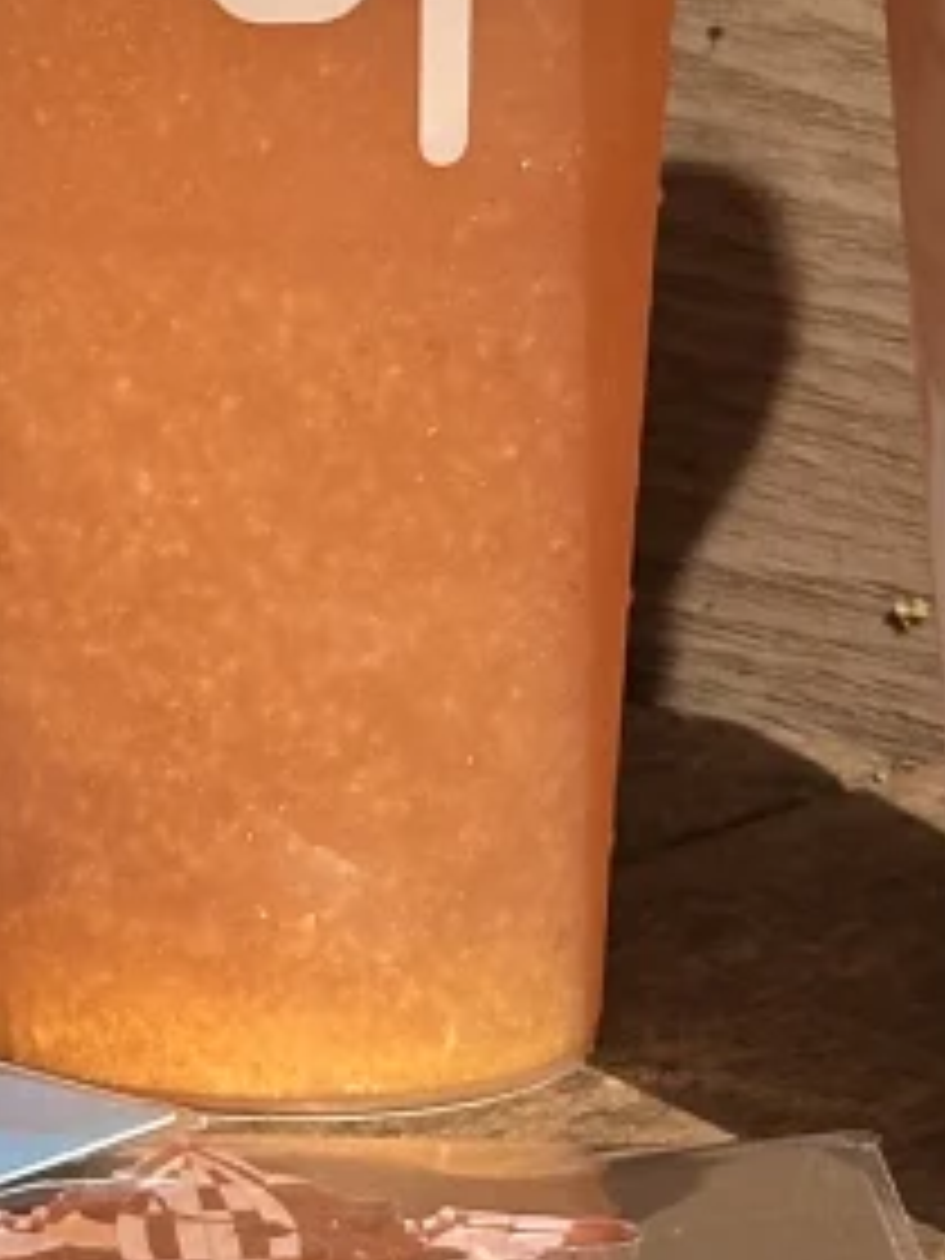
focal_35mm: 247
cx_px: -297
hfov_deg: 6.0
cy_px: -1170
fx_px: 8991
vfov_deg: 7.7
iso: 64
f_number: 1.78
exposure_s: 1/2597
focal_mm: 6.86
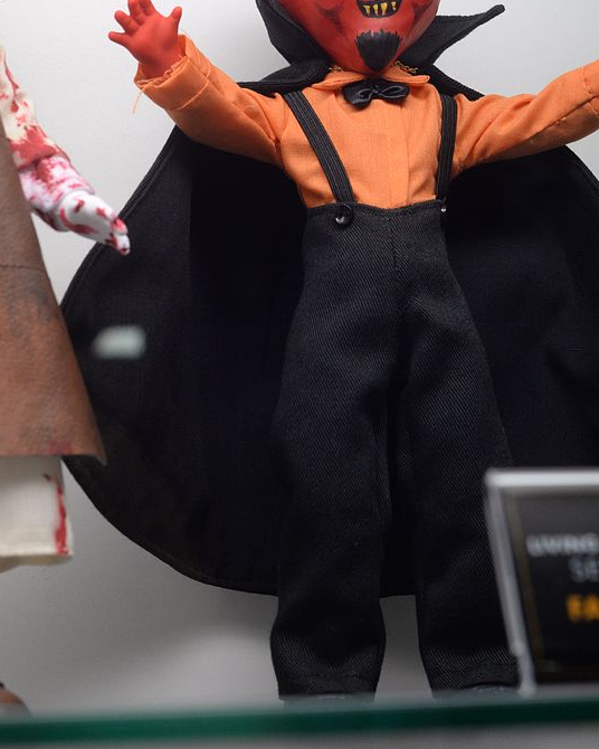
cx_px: 370
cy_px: 216
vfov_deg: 22.6
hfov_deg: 18.3
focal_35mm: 84
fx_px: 1861
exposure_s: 1/200
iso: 1600
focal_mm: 50
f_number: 7.1
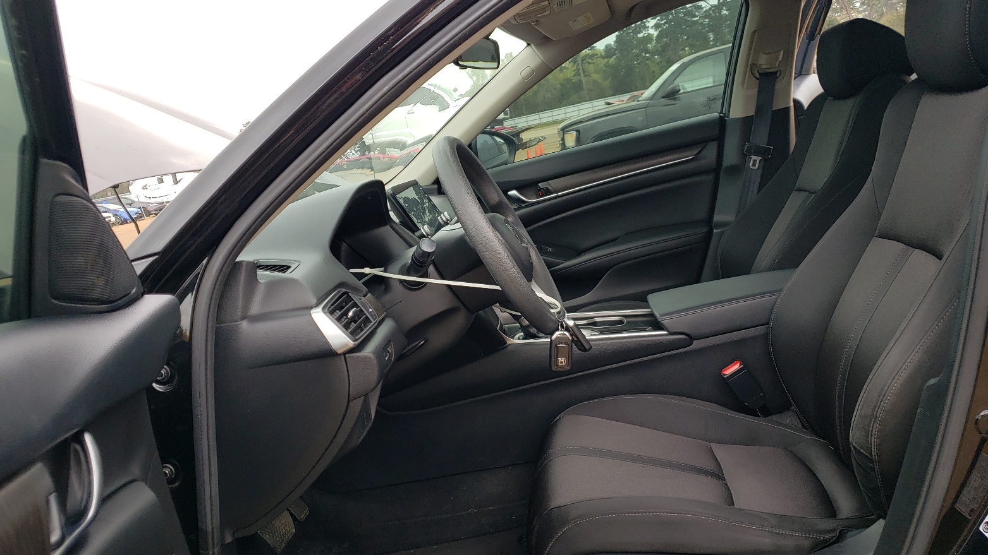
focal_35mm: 29
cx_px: 495
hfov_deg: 66.1
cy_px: 280
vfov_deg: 40.2
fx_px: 760
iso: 50
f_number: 1.5
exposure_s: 1/192
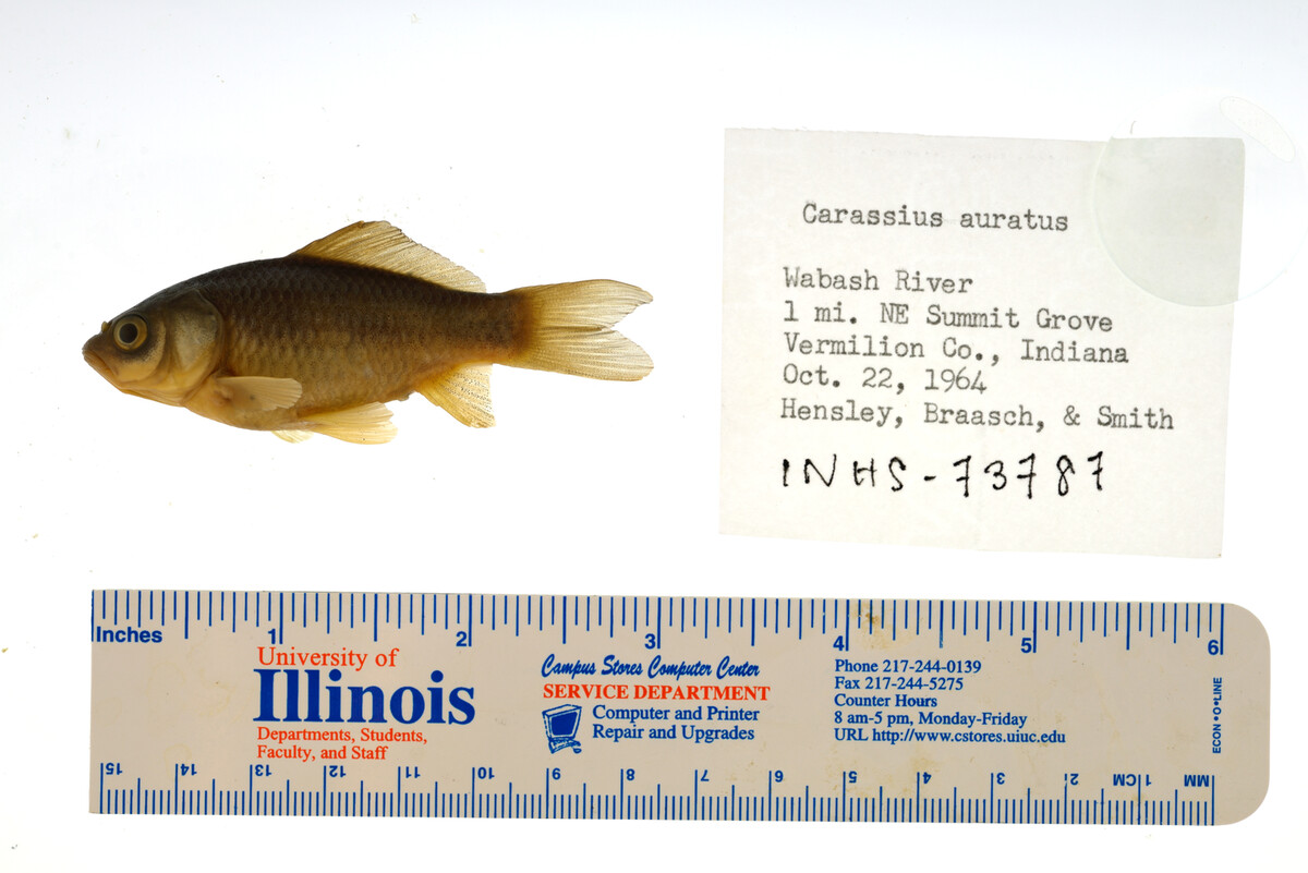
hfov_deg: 33.4
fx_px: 2181
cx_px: 654
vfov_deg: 22.6
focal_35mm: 60
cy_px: 436
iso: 100
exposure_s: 1/250
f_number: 10
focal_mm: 60
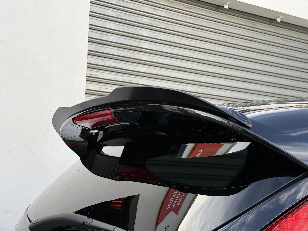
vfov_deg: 30.3
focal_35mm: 48
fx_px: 427
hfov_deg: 39.7
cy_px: 116
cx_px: 154
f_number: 1.78
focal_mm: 6.76
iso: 64
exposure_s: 1/455
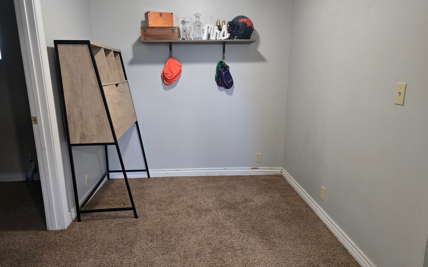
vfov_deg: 49.3
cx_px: 217
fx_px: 292
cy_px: 135
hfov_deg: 72.6
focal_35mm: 25
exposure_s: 1/60
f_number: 1.7
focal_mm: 6.3
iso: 640
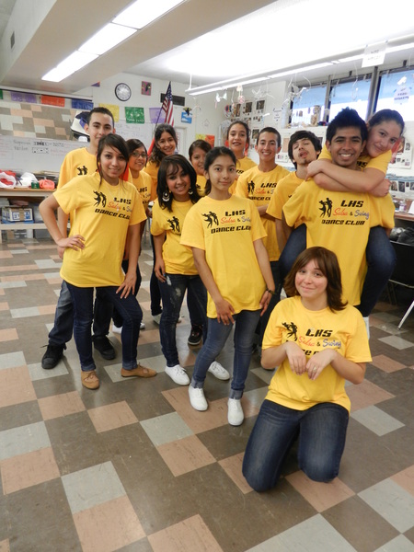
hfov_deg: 54.9
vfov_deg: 69.4
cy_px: 276
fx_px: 399
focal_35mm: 25
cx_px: 207
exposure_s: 1/15
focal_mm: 4.5
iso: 220
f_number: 3.5
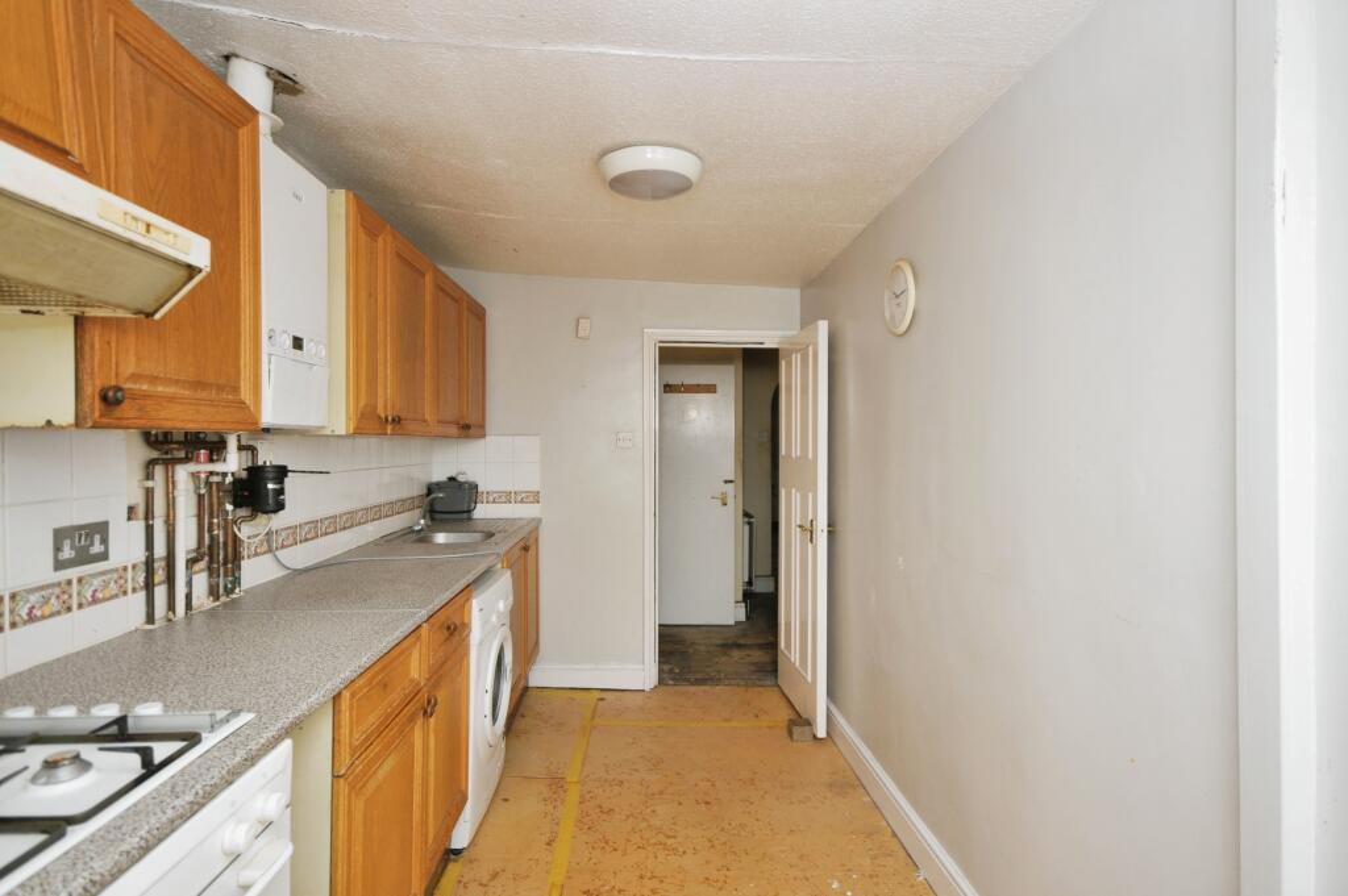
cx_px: 674
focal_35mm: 20
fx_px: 730
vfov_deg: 63.1
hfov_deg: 85.5
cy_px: 448
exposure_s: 1/60
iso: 200
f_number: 5
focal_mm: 13
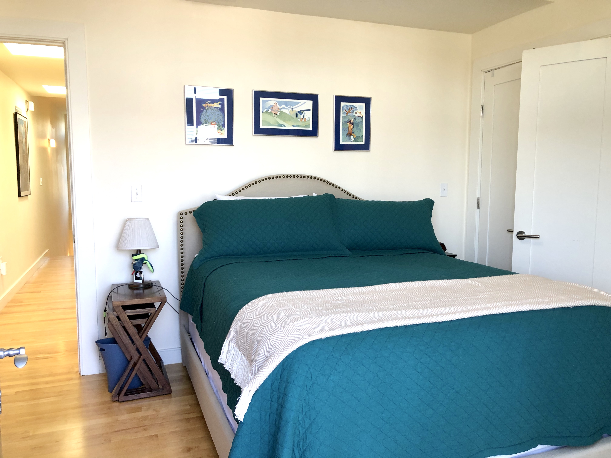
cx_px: 306
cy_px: 229
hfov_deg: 63.4
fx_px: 494
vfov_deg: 49.7
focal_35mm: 28
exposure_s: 1/40
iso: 25
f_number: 1.8
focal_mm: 3.99
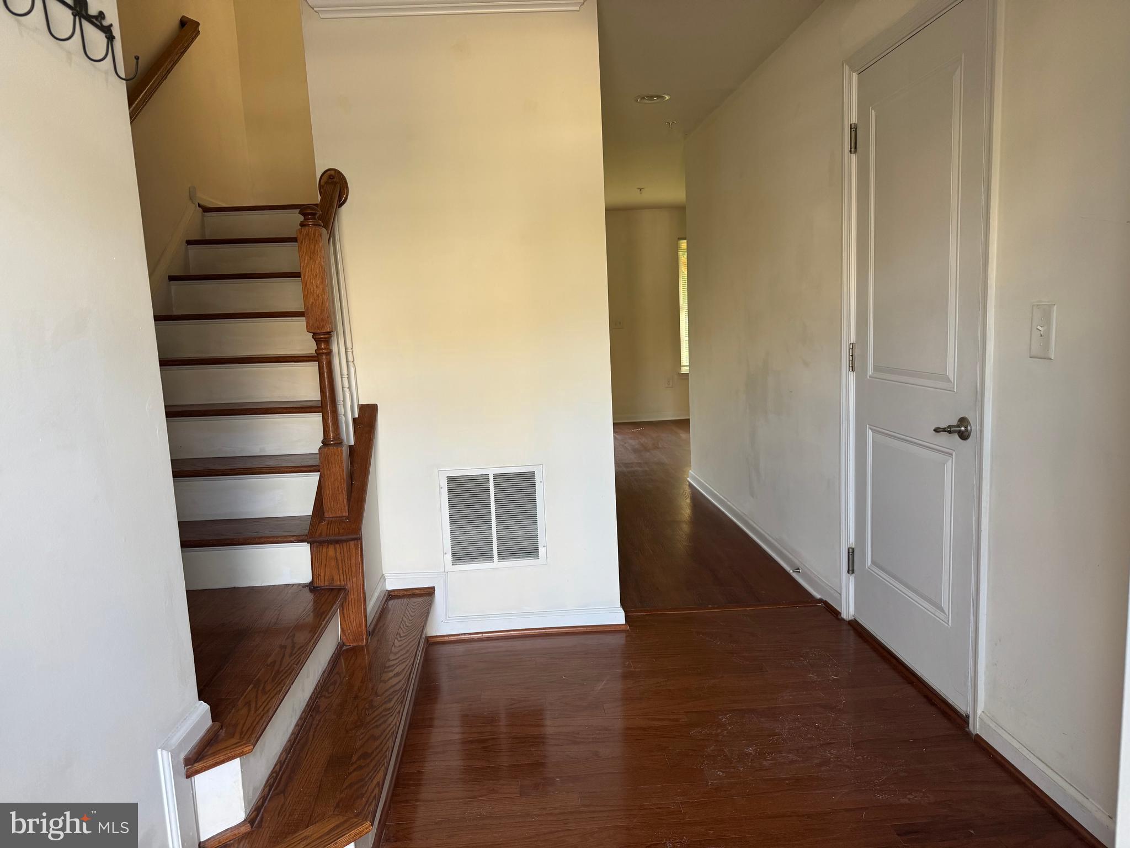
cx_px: 565
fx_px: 783
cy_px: 424
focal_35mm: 24
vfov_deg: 56.8
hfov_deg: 71.6
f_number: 1.78
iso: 200
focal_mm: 6.76
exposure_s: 1/114
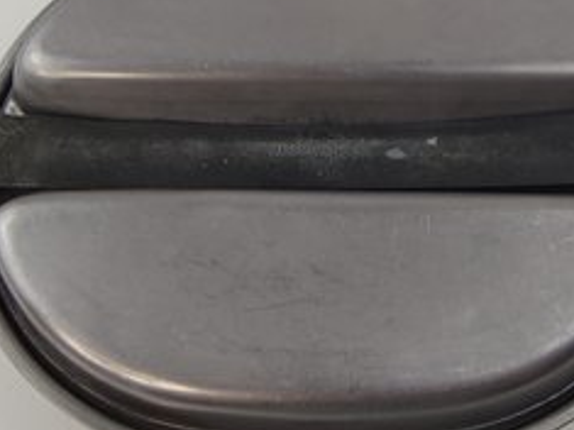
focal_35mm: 54
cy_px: 197
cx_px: 333
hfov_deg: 35.5
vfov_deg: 27.0
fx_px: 895
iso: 200
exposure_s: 1/160
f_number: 4.7
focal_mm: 6.64
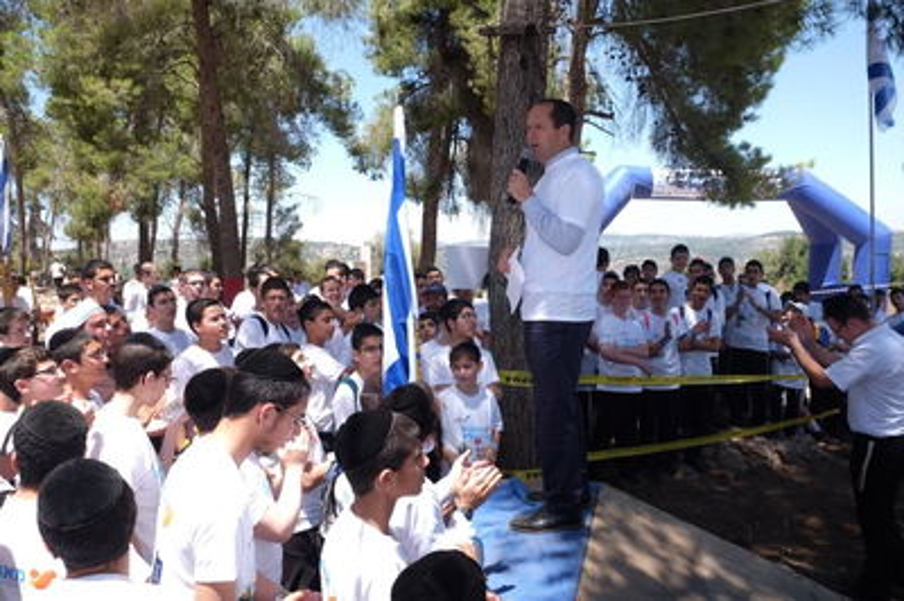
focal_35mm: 27
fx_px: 677
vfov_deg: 47.9
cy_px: 300
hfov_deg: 67.4
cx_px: 452
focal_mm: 18
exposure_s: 1/180
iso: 100
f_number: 5.6
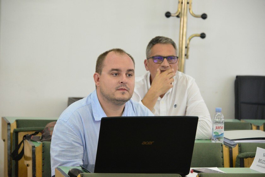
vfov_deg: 9.5
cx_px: 132
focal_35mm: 145
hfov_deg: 14.2
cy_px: 88
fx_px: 1067
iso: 4500
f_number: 5.6
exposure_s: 1/125
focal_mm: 145
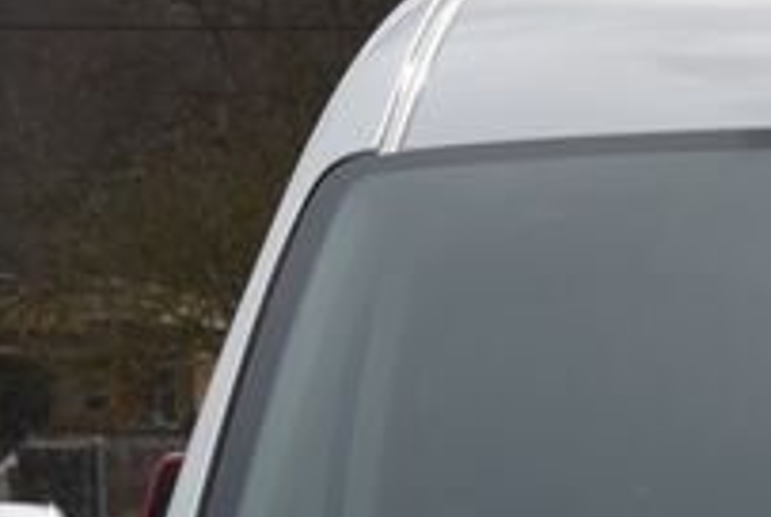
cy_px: 1087
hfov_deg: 7.8
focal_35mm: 262
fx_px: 5619
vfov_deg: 5.2
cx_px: 1022
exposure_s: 1/500
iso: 500
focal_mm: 52
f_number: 11
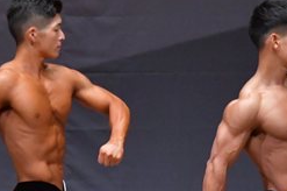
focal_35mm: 706
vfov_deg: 1.9
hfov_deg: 2.9
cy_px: 240
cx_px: 76
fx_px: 5621
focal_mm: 150
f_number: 5.6
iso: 6400
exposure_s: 1/400
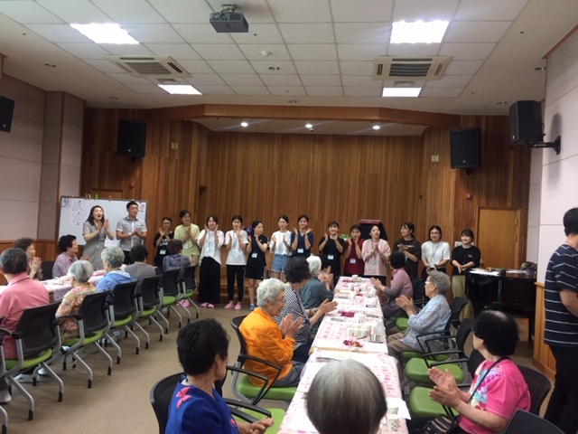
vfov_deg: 48.2
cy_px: 217
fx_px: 484
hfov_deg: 61.7
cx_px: 289
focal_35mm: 29
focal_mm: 4.15
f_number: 2.2
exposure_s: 1/30
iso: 100
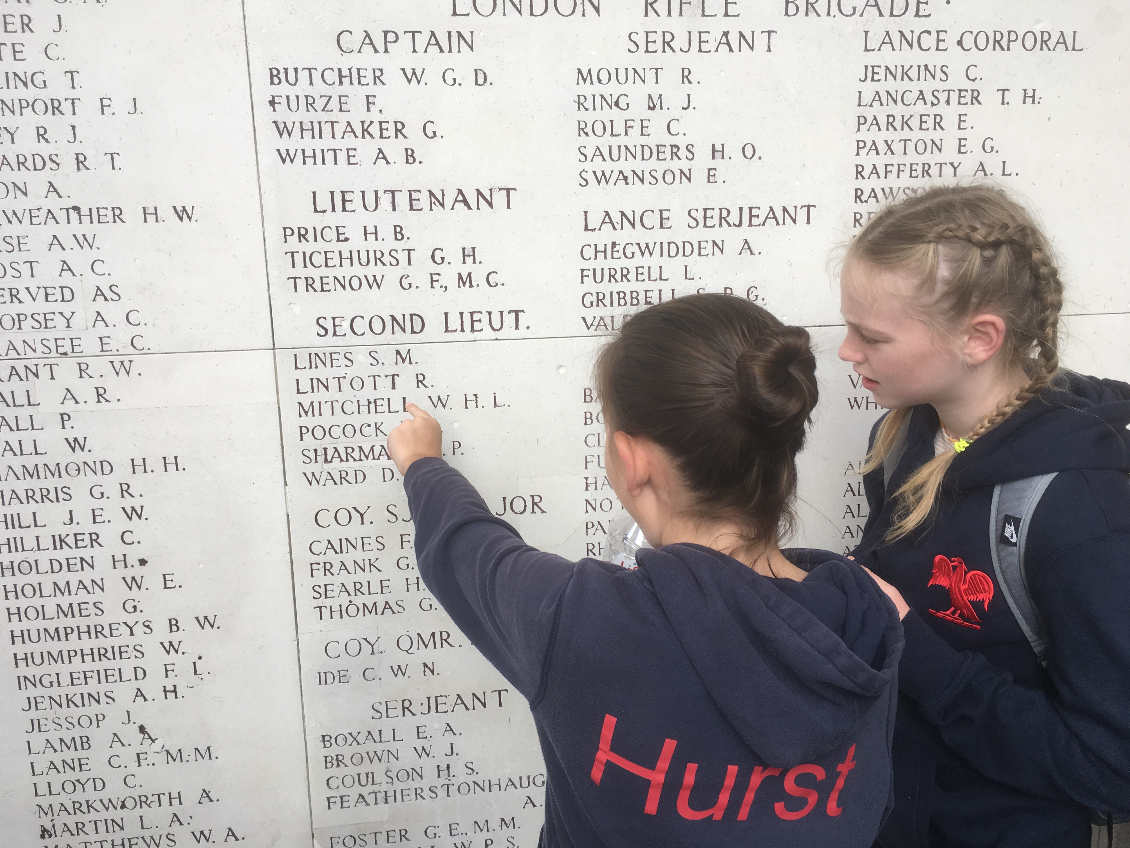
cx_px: 565
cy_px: 424
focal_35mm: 29
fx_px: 947
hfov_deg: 61.7
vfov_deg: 48.2
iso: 25
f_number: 2.2
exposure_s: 1/148
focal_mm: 4.15
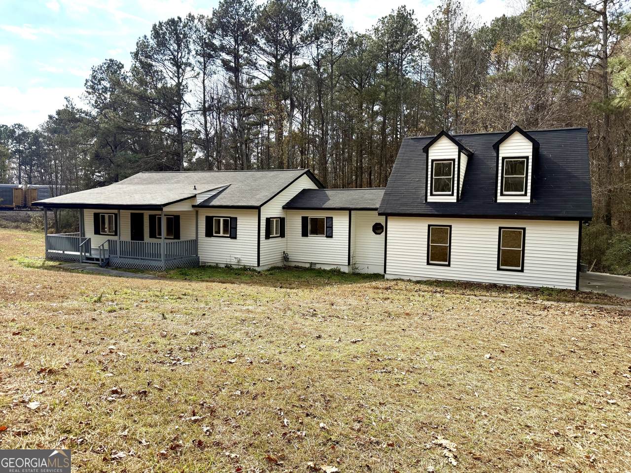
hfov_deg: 71.6
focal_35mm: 24
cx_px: 316
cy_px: 236
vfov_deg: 56.8
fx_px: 437
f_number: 1.78
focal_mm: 6.76
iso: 100
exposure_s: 1/3145
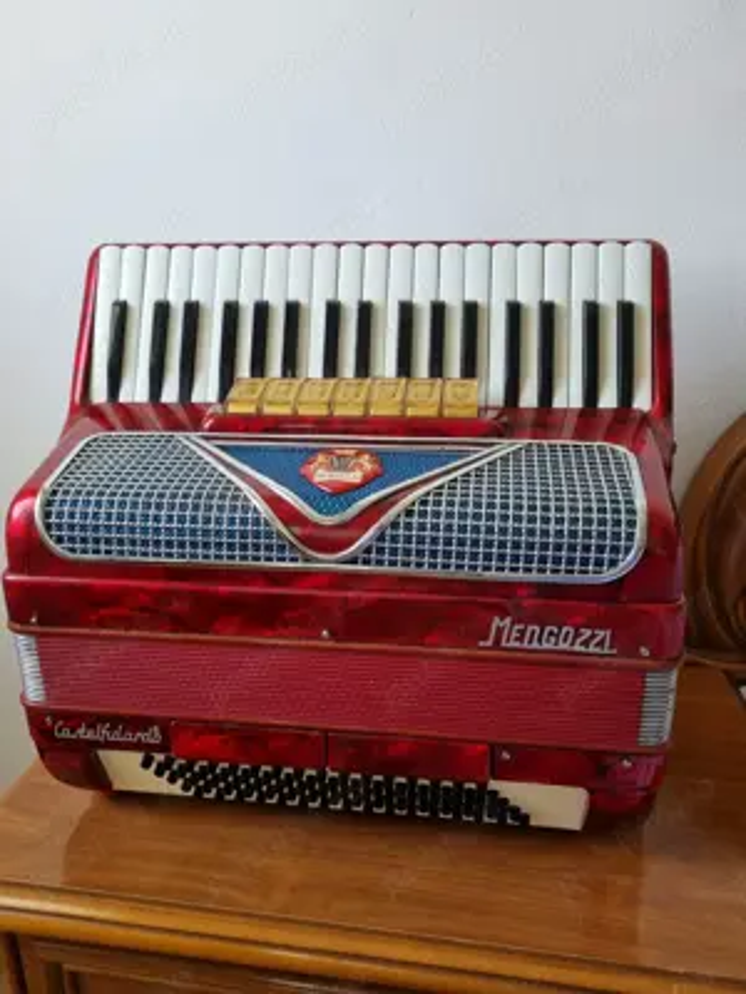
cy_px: 497
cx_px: 373
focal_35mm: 26
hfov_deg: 53.1
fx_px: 747
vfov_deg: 67.3
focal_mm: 5.4
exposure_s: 1/50
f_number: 1.8
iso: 200
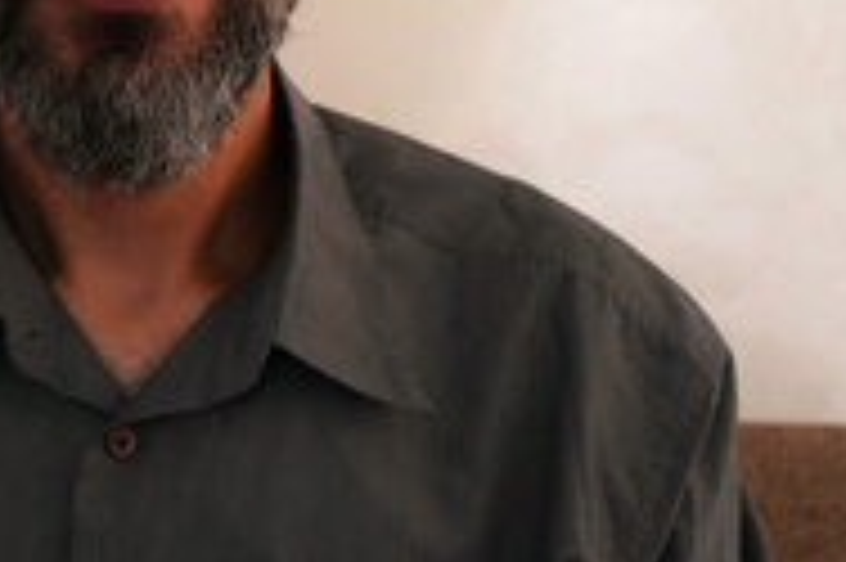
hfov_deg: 10.7
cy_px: 43
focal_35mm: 191
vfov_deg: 7.2
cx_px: 104
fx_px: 4484
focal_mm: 70
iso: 4000
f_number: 4
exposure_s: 1/100
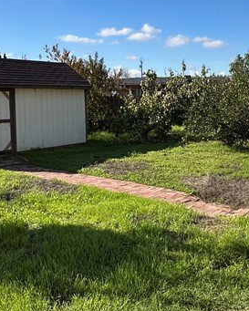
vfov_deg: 44.6
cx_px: 141
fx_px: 378
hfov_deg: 36.4
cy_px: 132
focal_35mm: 41
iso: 40
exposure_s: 1/1667
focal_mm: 2.22
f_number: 2.2
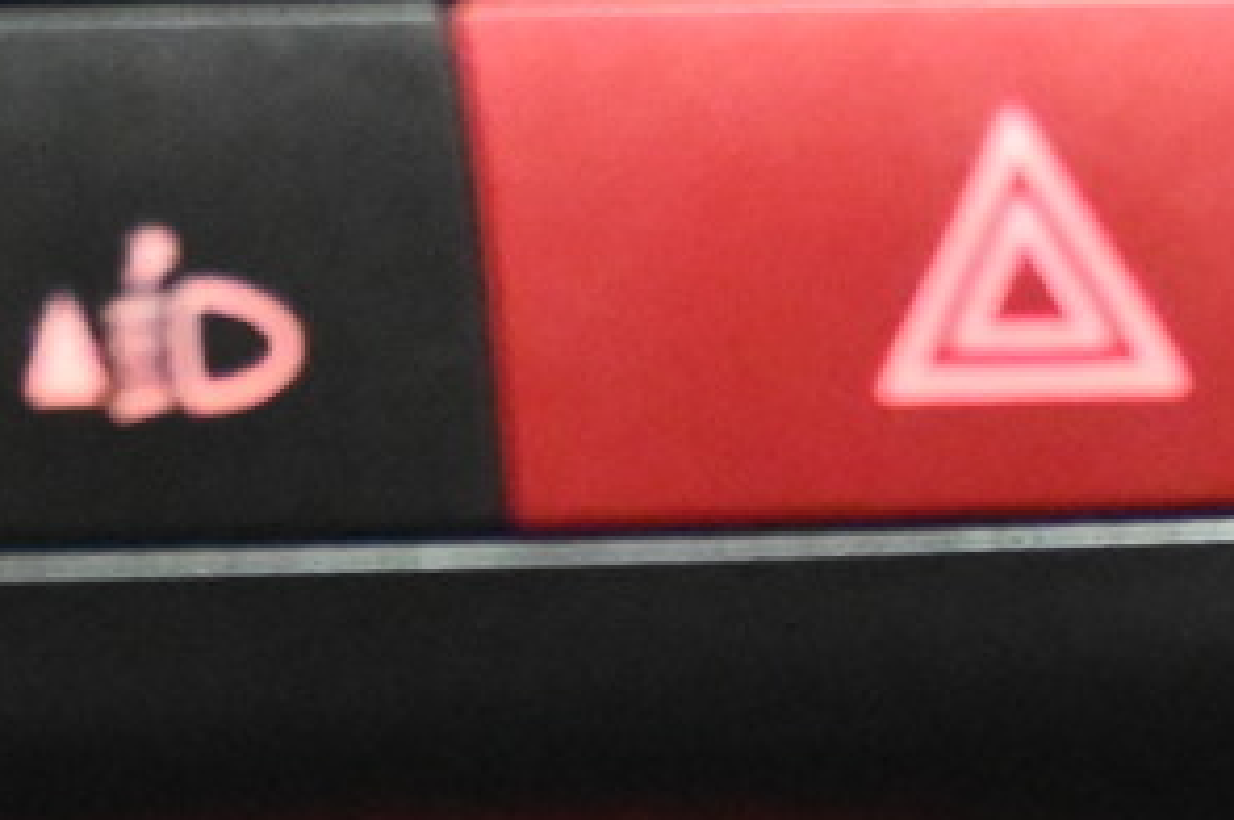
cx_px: 757
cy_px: 1945
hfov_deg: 8.9
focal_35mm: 231
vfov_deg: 5.7
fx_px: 7909
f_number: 4.5
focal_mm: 28
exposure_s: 1/50
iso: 7200
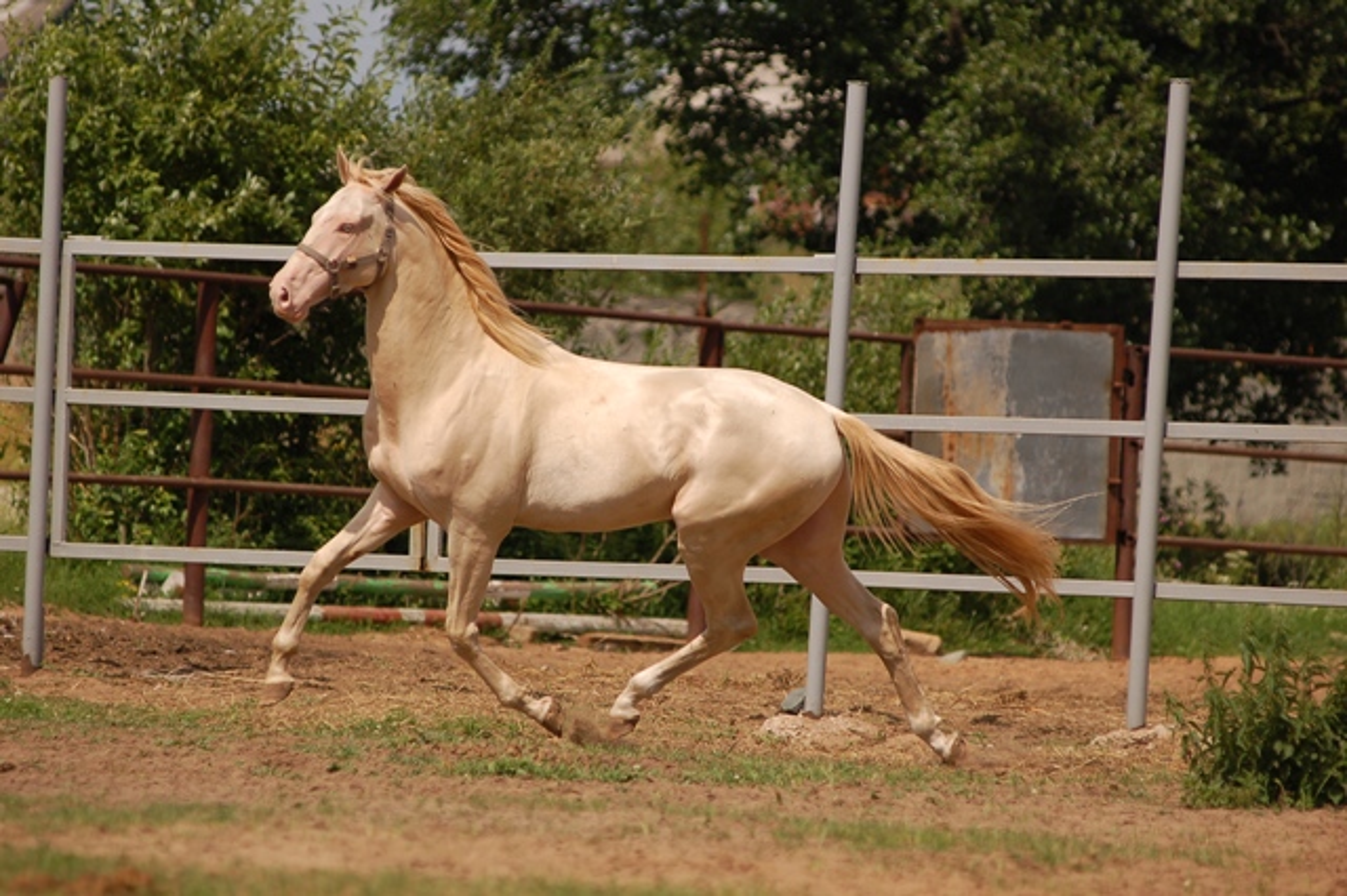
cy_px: 448
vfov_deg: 4.6
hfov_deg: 6.9
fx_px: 11219
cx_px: 674
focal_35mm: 300
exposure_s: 1/3000
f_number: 4
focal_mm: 200
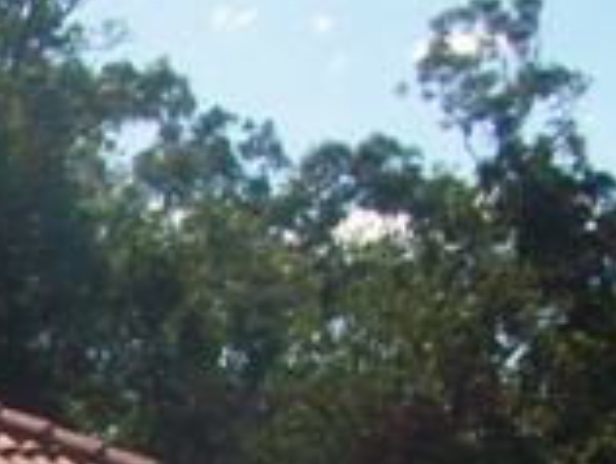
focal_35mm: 162
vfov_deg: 8.7
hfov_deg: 11.1
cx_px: -585
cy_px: 889
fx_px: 2887
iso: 64
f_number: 5.5
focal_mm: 5.7
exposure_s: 1/400
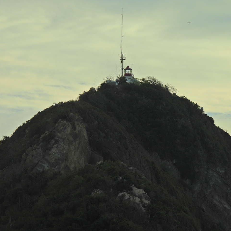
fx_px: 2680
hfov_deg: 4.9
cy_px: 116
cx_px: 126
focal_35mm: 355
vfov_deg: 4.9
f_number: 5
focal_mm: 53.5
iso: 100
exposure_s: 1/160
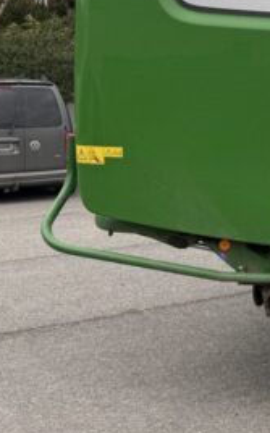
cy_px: 118
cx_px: 571
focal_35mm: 73
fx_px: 861
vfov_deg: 27.9
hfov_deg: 14.3
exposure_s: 1/190
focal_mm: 6.76
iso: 64
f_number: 1.78
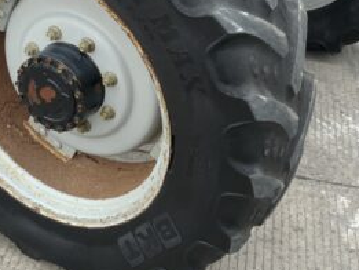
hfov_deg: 27.2
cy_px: 91
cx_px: 122
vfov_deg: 20.7
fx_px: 737
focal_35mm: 71
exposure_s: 1/72
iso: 64
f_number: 1.8
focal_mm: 3
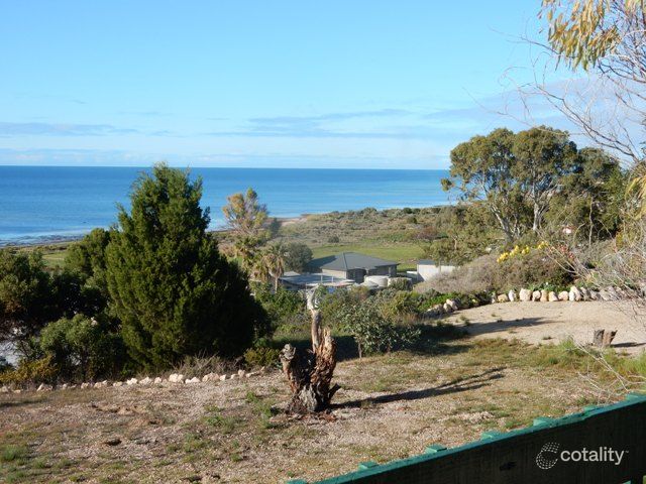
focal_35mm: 51
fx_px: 952
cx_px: 323
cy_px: 242
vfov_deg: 28.6
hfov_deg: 37.5
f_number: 4.5
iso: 125
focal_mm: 9
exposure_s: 1/800
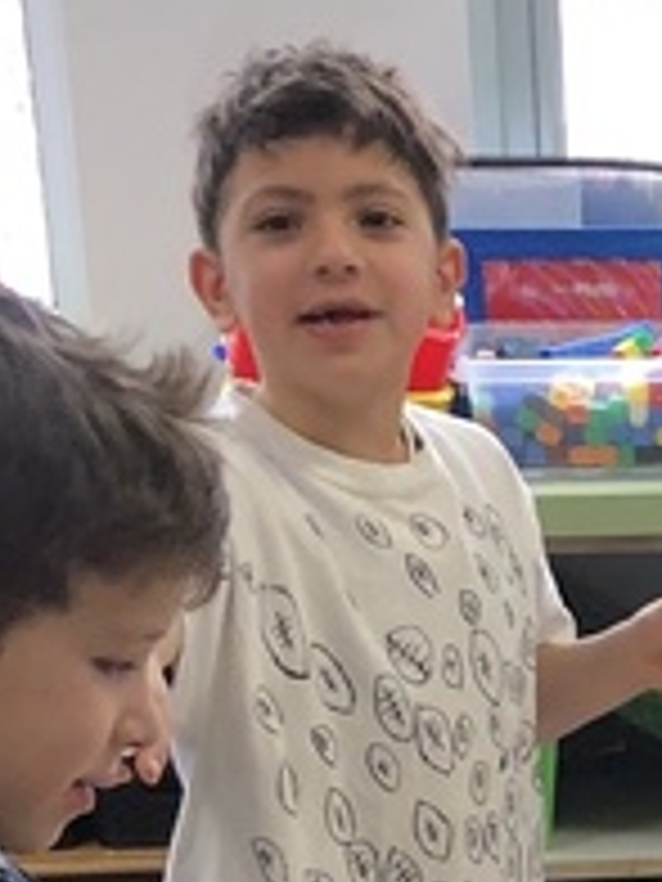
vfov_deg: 12.7
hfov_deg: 9.6
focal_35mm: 146
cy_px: 1418
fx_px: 3723
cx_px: 1202
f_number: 1.8
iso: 25
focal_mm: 3.99
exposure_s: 1/30
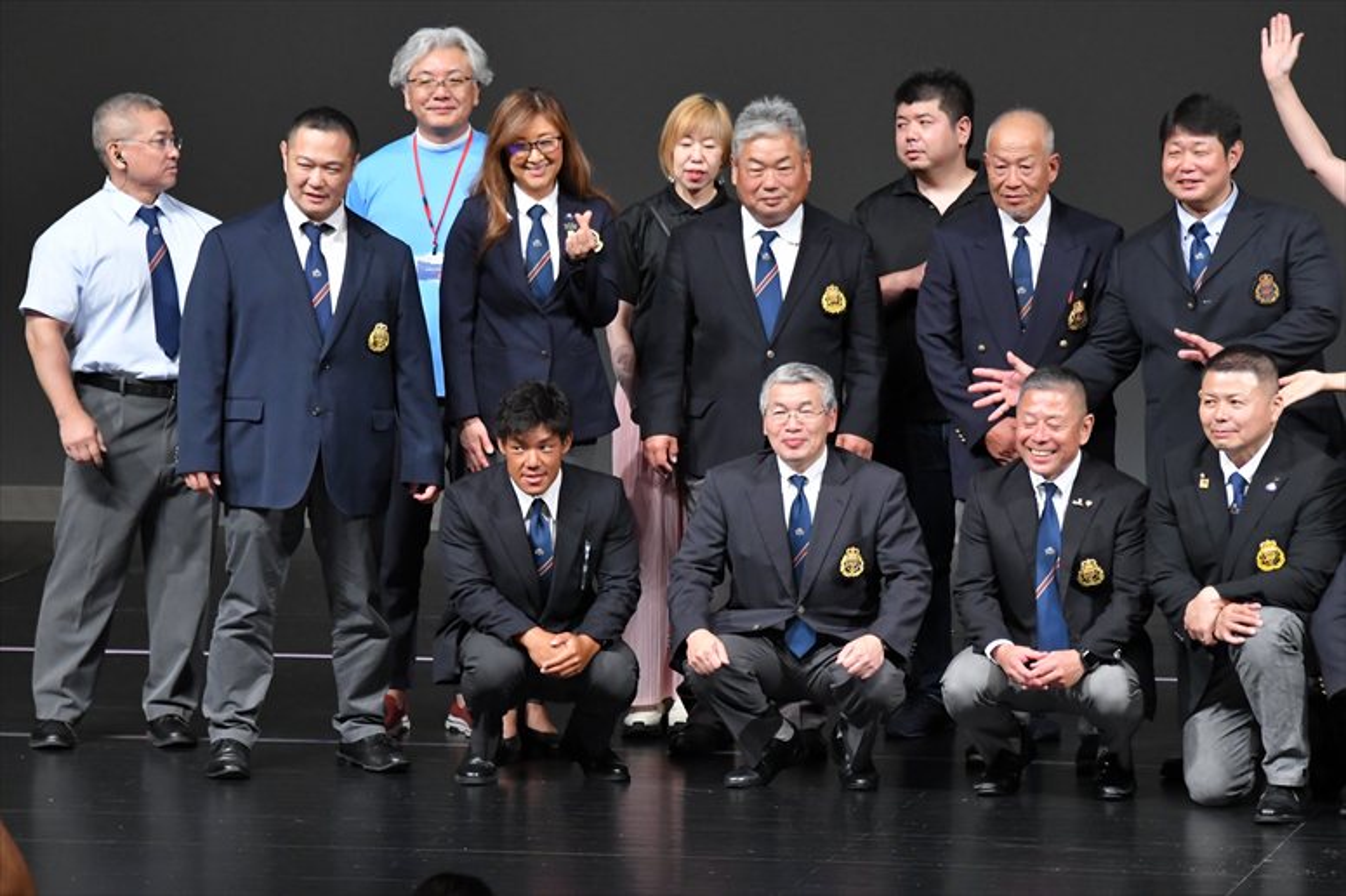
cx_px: 673
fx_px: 10090
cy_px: 448
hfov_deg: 7.6
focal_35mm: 270
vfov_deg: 5.1
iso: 4000
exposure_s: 1/400
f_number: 5.6
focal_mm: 180
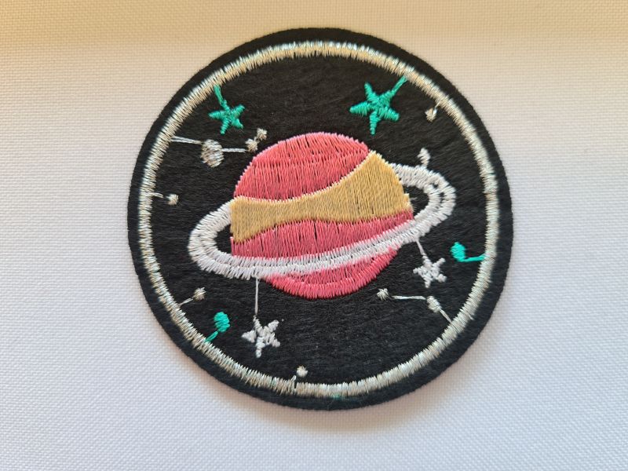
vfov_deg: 53.1
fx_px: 472
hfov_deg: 67.3
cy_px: 236
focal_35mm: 26
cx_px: 314
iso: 50
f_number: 1.8
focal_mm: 5.4
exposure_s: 1/100
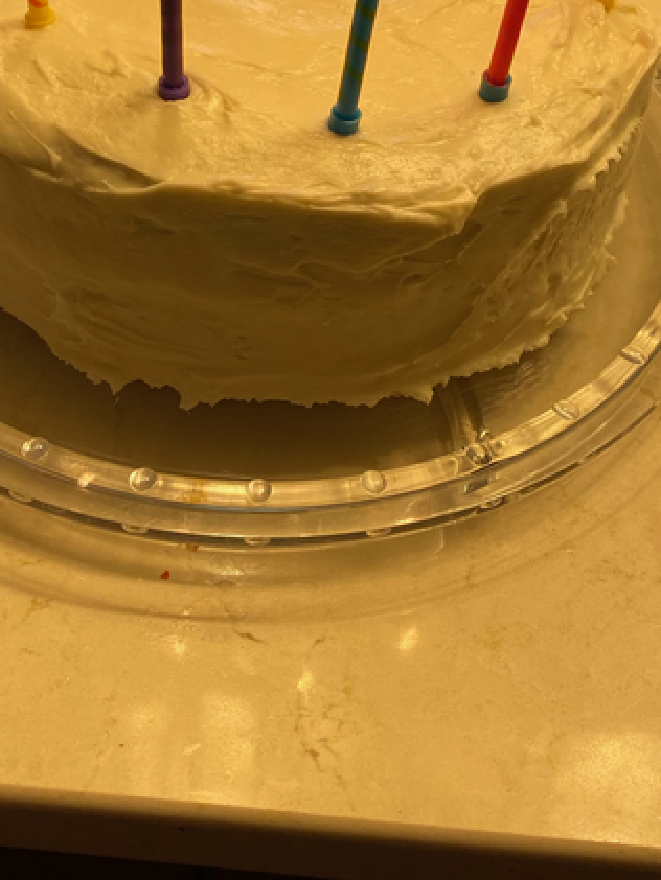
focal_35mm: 57
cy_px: 83
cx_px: 326
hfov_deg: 25.7
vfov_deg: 32.1
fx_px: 1451
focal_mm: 4.25
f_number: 1.8
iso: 80
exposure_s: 1/120
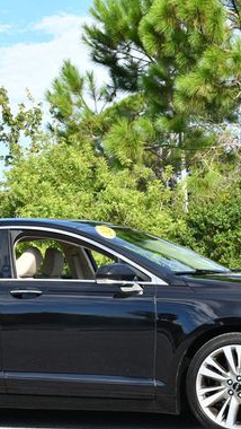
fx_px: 1203
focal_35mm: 106
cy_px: 238
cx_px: 86
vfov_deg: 20.2
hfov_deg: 11.4
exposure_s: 1/250
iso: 200
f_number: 8
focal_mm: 30
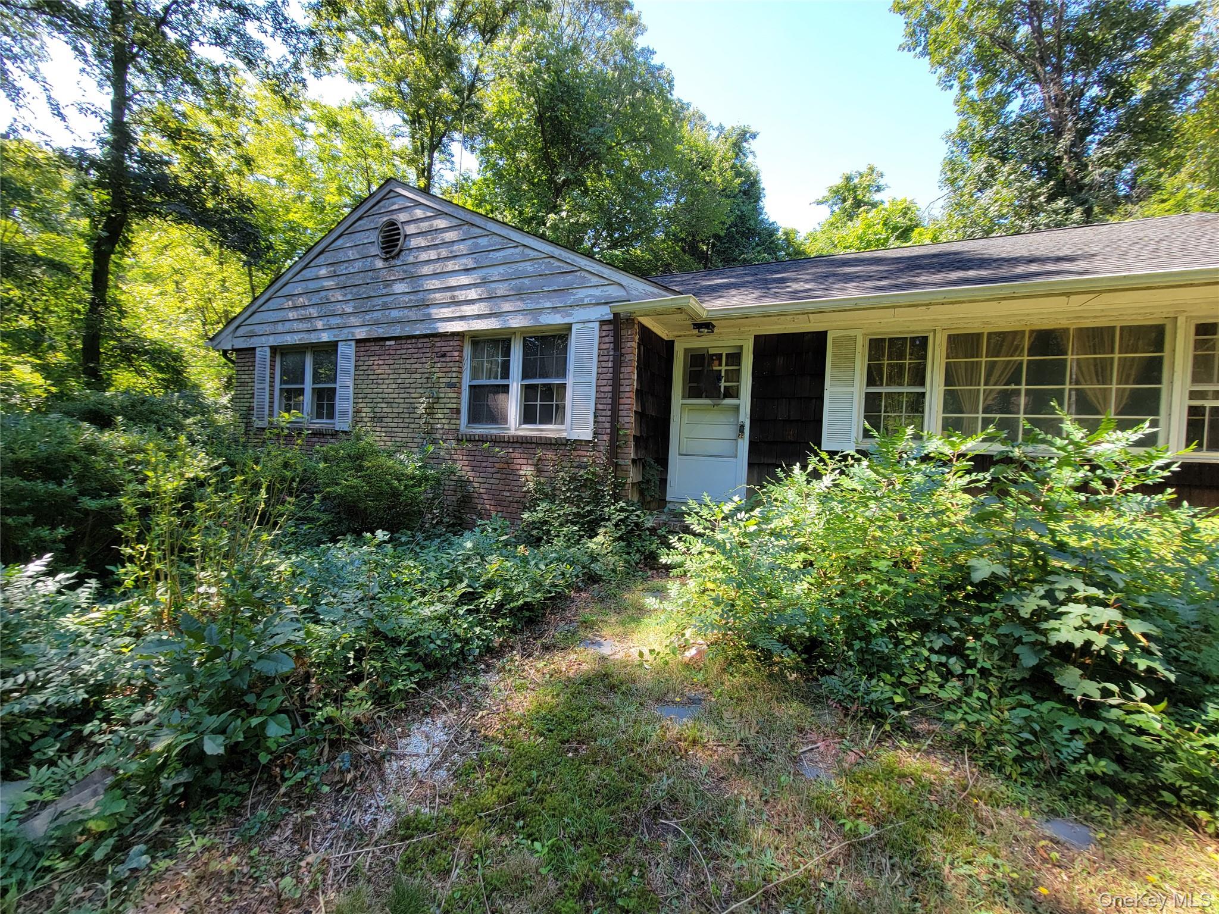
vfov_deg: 89.9
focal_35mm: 13
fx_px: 458
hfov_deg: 106.2
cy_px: 457
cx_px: 610
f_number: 2.2
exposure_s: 1/206
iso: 50
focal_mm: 2.2
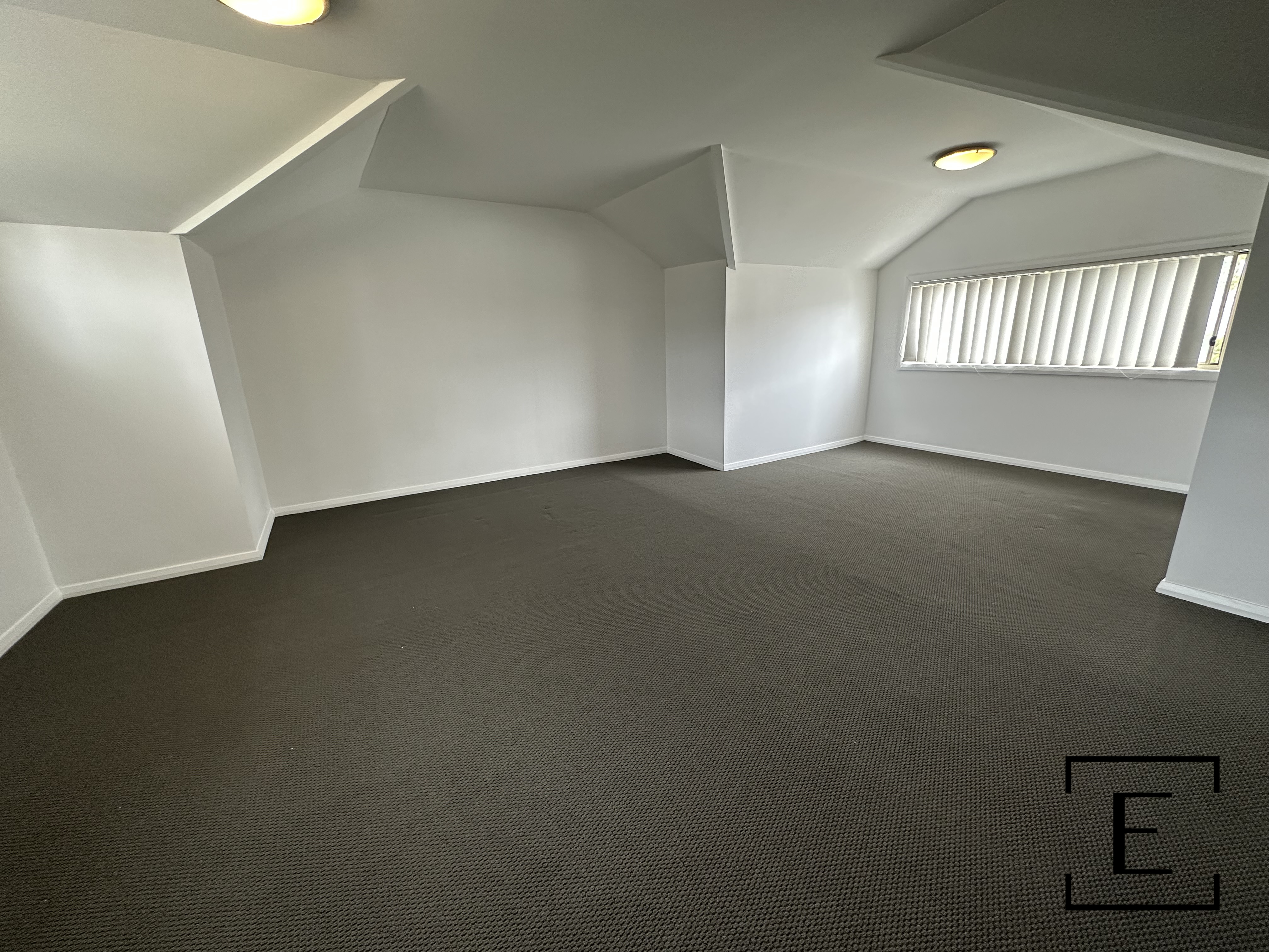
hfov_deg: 102.1
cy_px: 476
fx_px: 513
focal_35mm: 14
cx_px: 634
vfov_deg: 85.7
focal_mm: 2.2
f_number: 2.2
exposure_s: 1/100
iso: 200
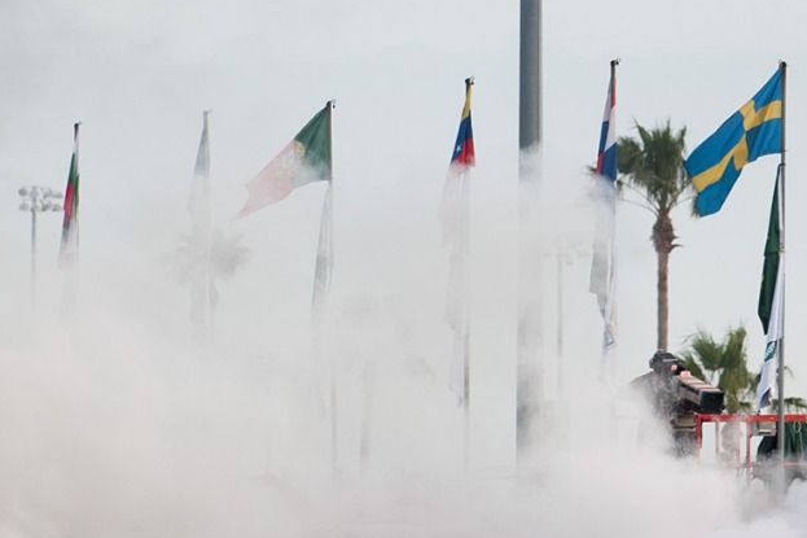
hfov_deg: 4.7
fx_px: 9905
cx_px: 955
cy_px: 319
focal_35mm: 442
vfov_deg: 3.1
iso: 100
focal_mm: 170
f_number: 5
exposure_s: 1/250
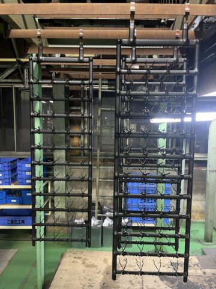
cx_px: 108
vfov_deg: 67.3
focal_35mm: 26
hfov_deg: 53.1
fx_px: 216
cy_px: 144
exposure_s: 1/50
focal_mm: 5.1
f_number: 1.6
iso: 500
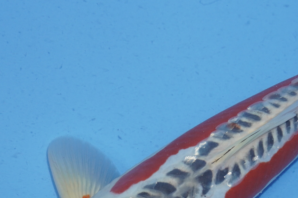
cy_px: 190
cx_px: 259
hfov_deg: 12.5
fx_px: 1356
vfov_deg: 8.3
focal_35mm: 164
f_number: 5
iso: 640
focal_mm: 46
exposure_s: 1/160
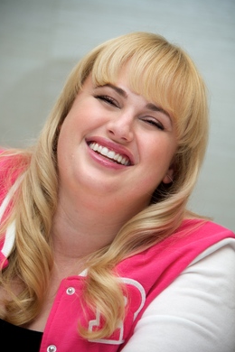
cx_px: 117
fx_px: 2007
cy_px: 174
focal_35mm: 205
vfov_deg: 10.0
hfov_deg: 6.7
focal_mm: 200
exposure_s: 1/60
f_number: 5.6
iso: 500
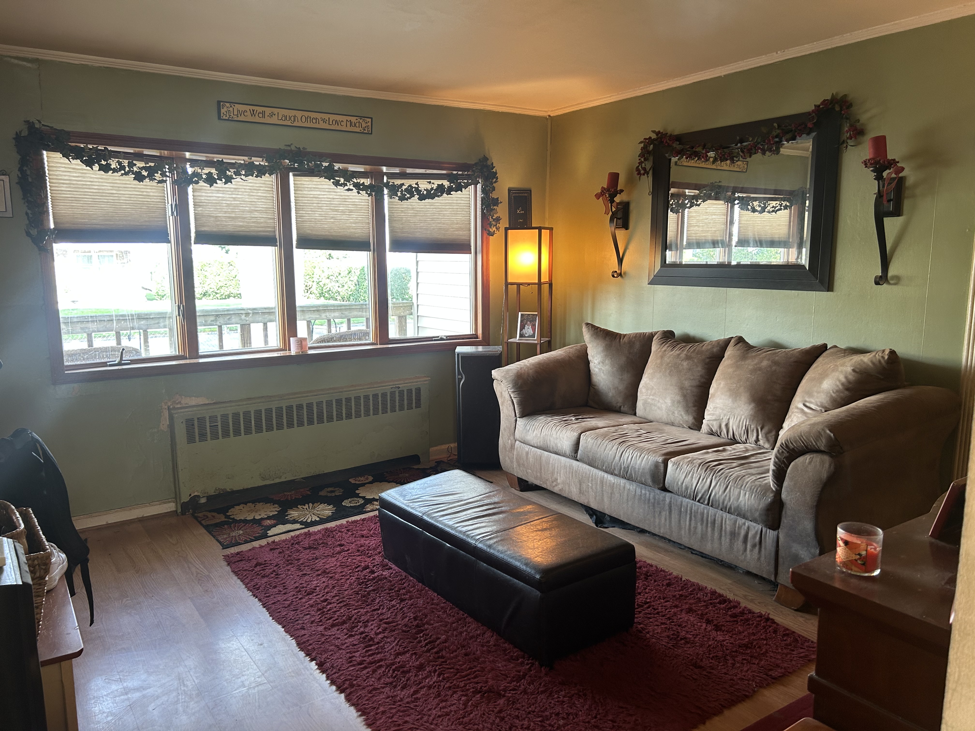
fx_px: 732
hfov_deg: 67.3
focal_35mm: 26
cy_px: 366
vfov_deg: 53.1
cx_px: 488
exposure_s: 1/60
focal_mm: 5.7
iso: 80
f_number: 1.5
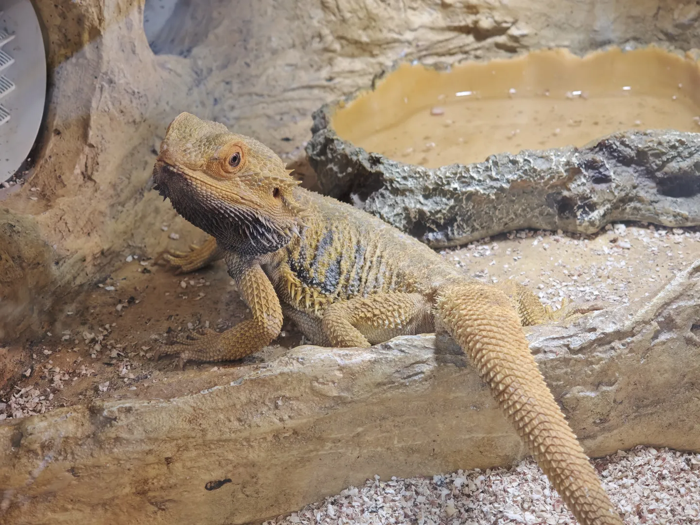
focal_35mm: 60
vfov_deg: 24.4
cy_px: 262
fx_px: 1213
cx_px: 350
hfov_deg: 32.2
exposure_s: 1/100
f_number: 2
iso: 1000
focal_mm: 9
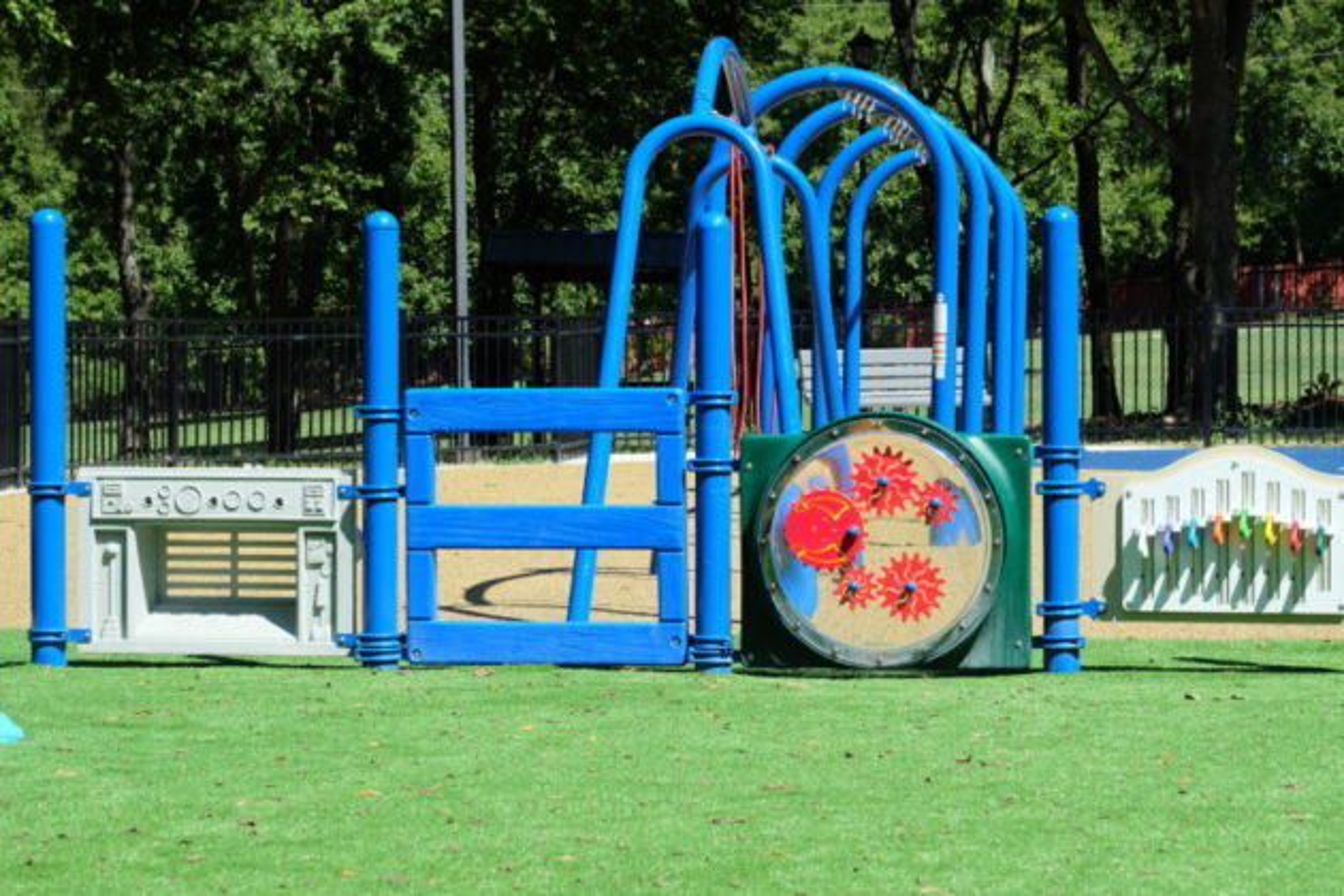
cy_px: 448
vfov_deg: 10.8
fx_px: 4741
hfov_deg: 16.1
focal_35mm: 127
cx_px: 672
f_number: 8
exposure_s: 1/250
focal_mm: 84.8
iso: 400
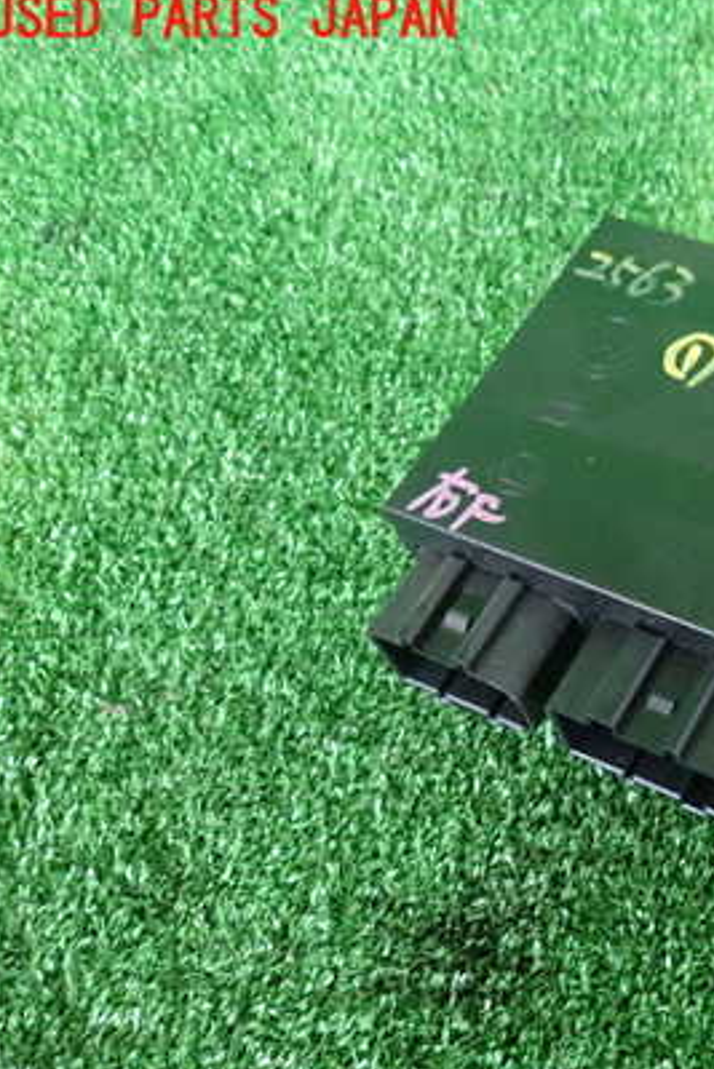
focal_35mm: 39
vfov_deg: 49.5
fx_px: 1159
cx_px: 773
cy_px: 588
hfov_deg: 30.8
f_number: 2
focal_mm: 4.5
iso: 800
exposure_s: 1/25
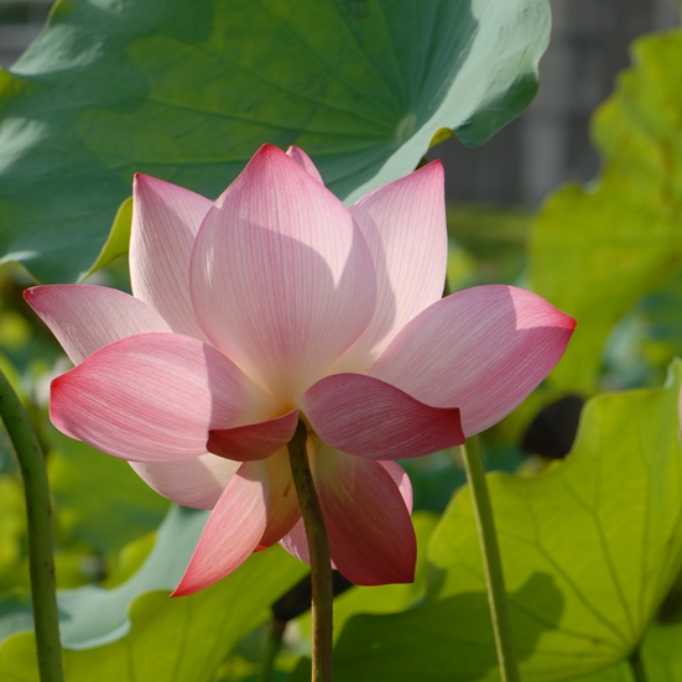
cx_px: 347
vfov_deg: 8.0
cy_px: 381
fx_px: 4875
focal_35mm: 219
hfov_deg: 8.0
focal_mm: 105
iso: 100
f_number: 9
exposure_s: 1/80
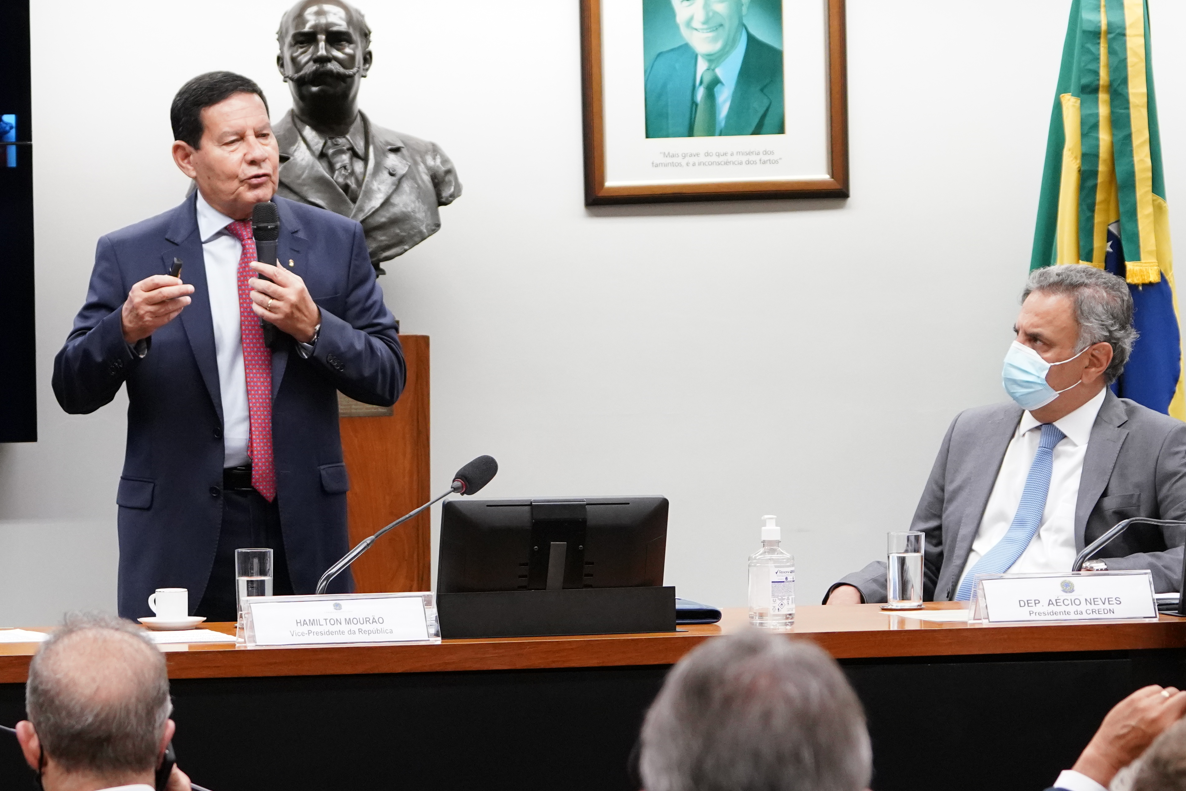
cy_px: 503
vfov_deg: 7.4
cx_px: 121
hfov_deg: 11.0
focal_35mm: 186
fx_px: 6128
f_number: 5.6
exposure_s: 1/200
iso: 3200
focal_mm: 90
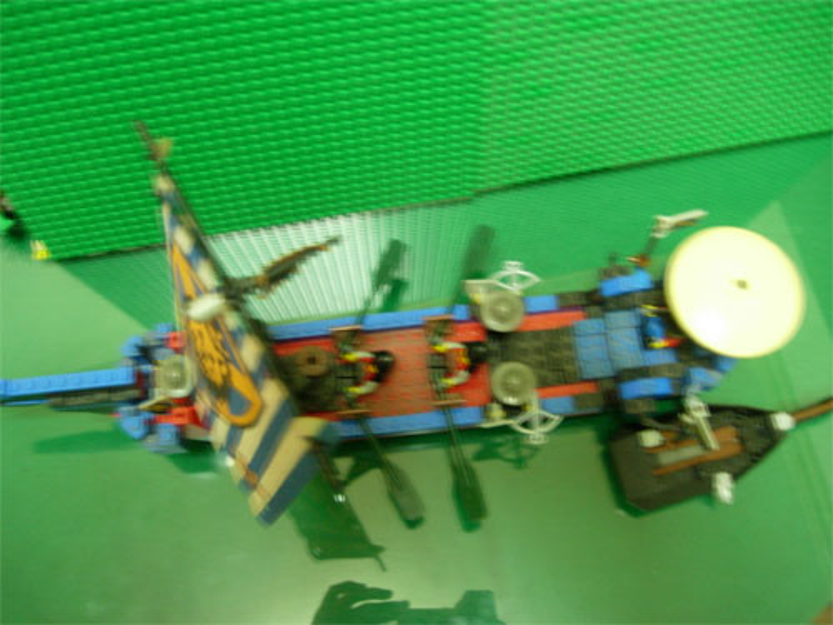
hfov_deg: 49.0
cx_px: 416
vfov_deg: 37.7
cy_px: 312
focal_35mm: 38
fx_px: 914
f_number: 2.8
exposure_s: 1/3.6
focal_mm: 7.8
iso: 200
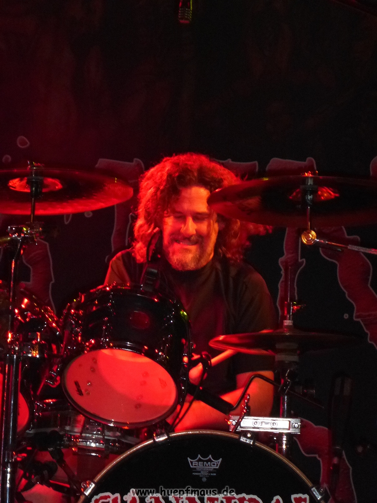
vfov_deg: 9.9
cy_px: 252
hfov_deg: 7.5
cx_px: 188
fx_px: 2890
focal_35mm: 199
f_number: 5.5
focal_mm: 35.6
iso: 1000
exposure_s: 1/60
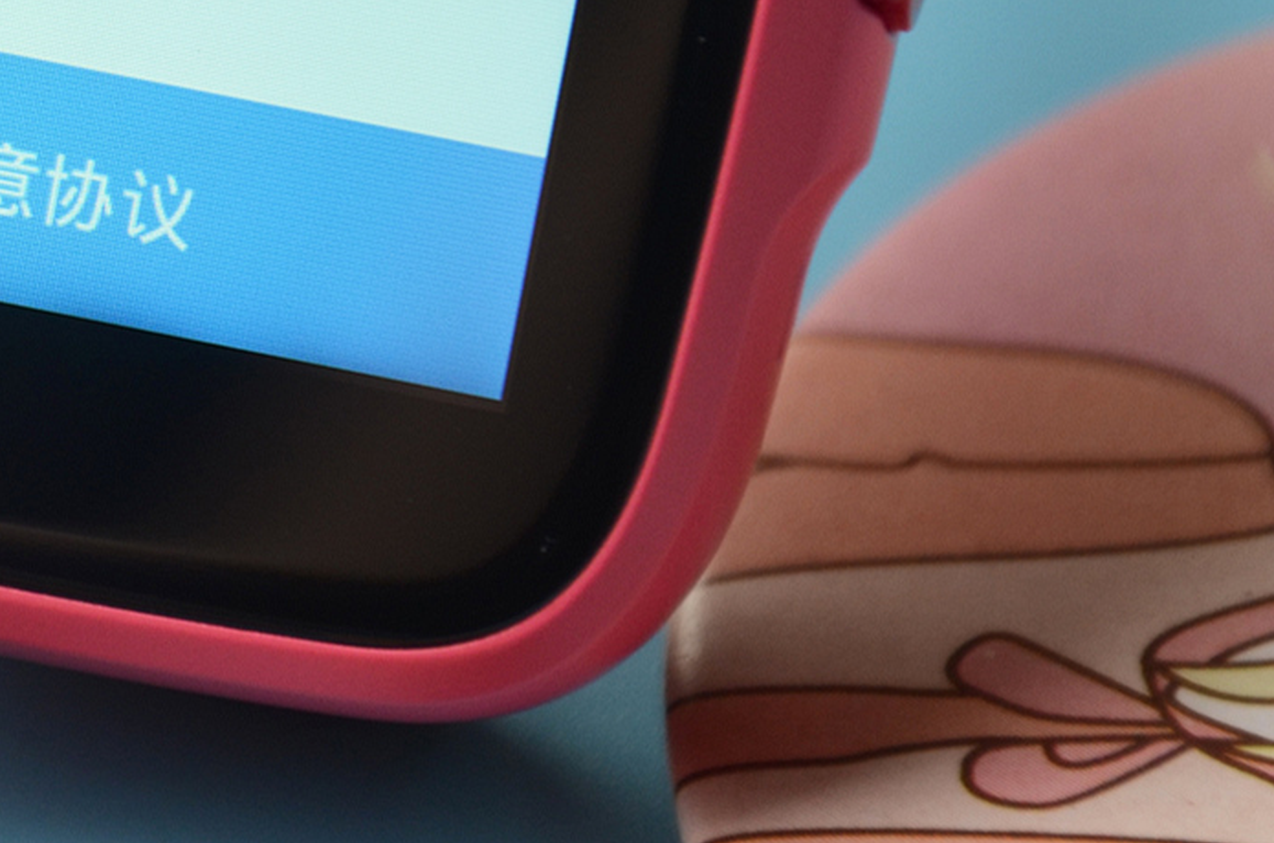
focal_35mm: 453
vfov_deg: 3.0
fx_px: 16010
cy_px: -227
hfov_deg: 4.5
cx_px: -49
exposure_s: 1/125
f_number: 5.6
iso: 320
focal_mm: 105
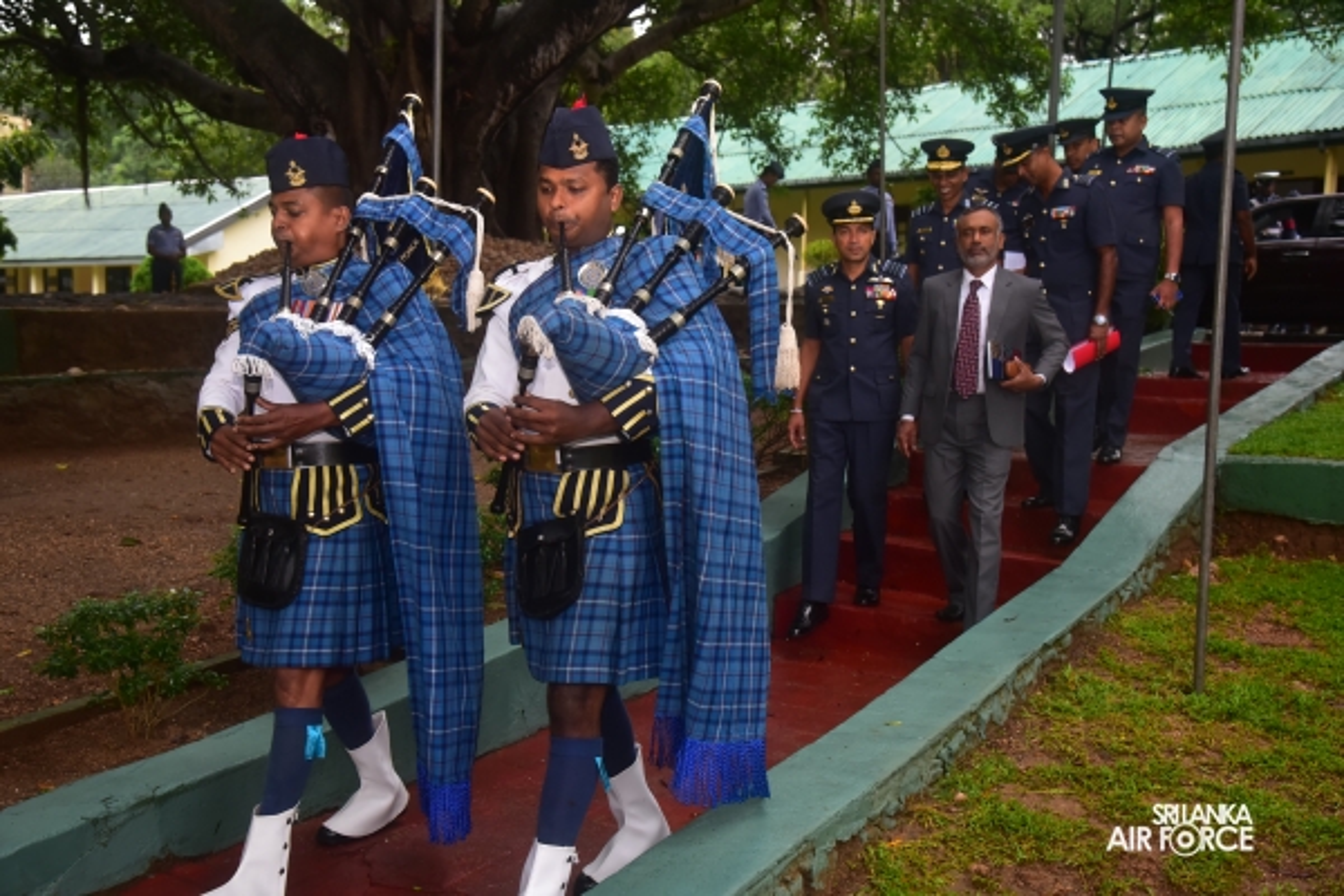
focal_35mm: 44
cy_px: 448
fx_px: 1643
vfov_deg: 30.5
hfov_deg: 44.5
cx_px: 672
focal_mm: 44
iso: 2000
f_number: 5
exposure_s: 1/200
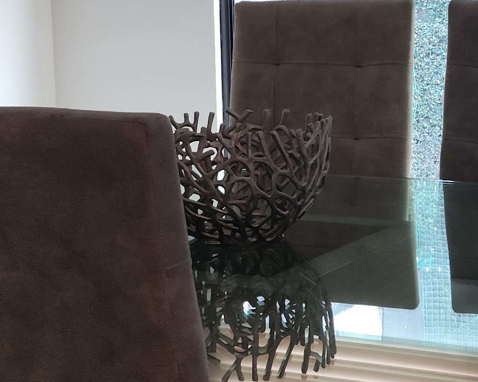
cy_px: 96
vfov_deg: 14.0
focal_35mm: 110
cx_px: 171
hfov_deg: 17.4
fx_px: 1556
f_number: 1.79
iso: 250
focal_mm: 4.71
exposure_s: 1/40
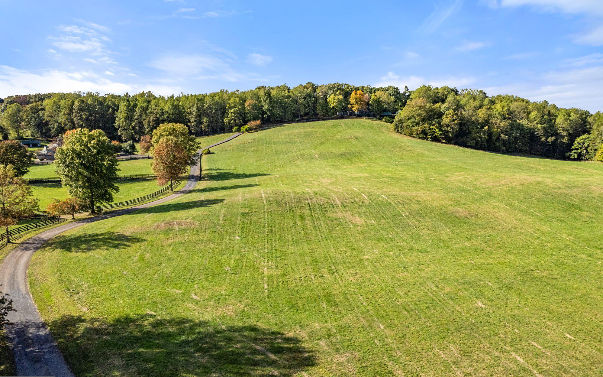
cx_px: 298
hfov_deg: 77.2
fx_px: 378
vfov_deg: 53.0
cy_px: 192
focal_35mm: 23
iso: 110
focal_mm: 8.38
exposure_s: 1/4000
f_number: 2.8
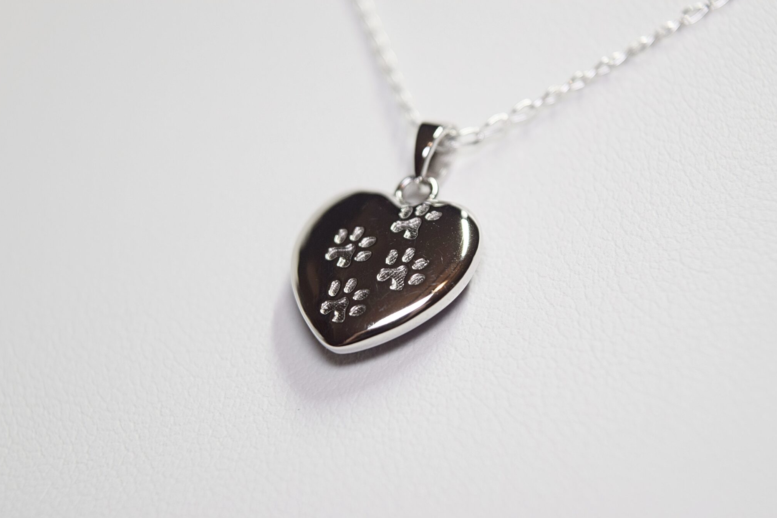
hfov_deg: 24.3
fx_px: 1802
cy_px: 259
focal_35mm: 84
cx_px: 388
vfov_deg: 16.4
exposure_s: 1/125
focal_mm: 55
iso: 400
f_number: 5.6
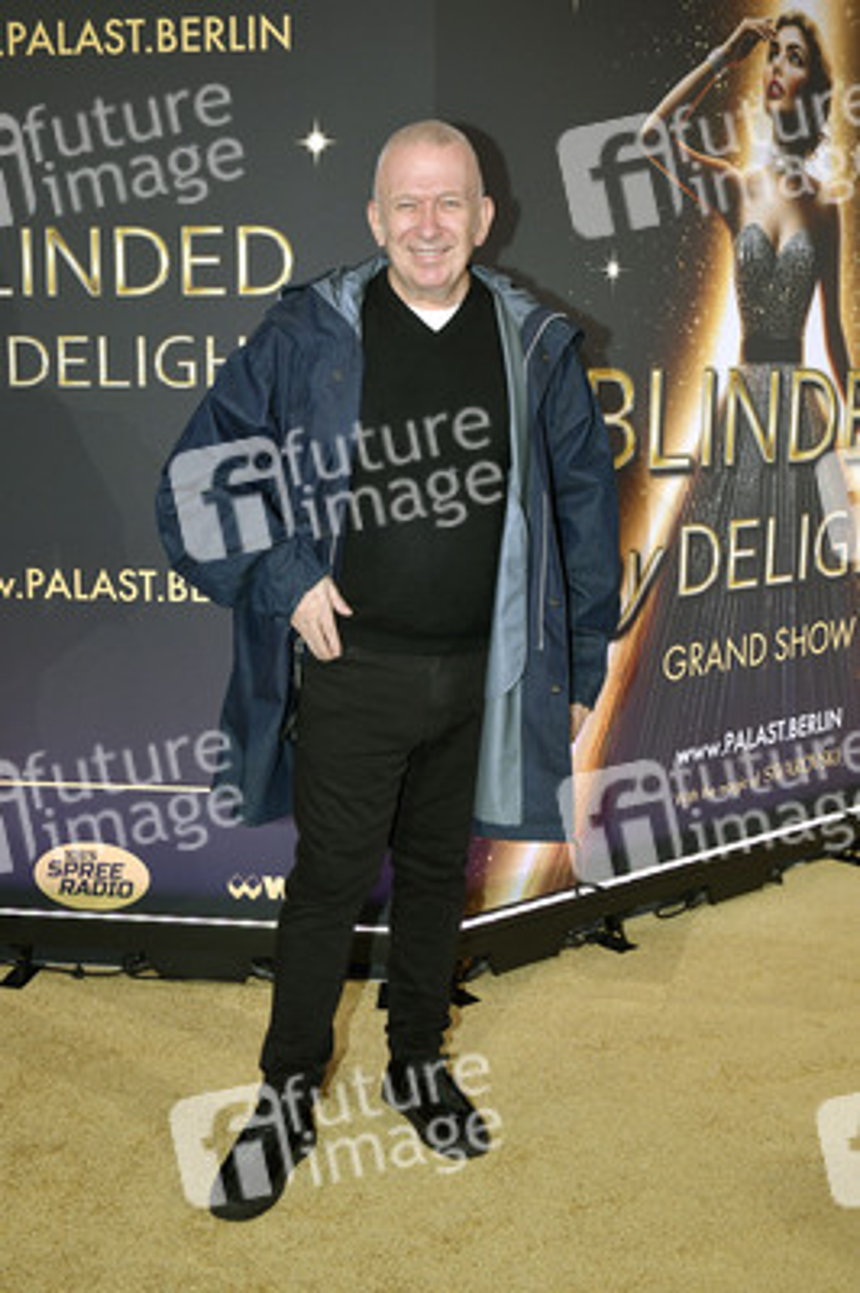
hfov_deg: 35.0
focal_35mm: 38
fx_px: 1364
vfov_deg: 50.7
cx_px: 430
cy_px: 646
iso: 1250
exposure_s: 1/250
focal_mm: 38
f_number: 6.3
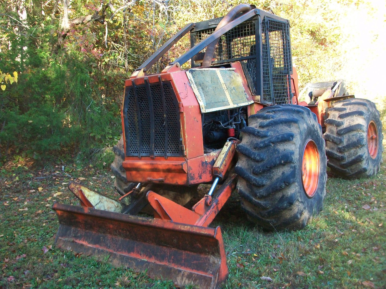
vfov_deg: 41.8
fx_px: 379
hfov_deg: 54.0
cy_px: 144
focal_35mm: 34
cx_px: 193
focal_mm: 5.7
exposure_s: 1/60
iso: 117
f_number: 2.8
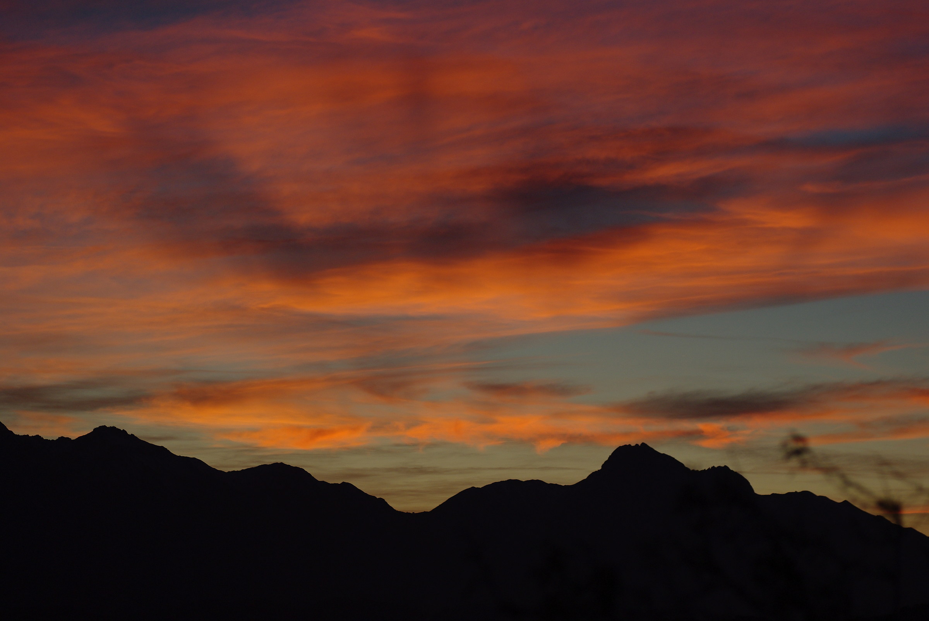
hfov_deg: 15.2
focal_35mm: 135
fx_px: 3488
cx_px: 464
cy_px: 310
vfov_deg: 10.2
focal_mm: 90
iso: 200
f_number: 2.8
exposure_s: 1/750
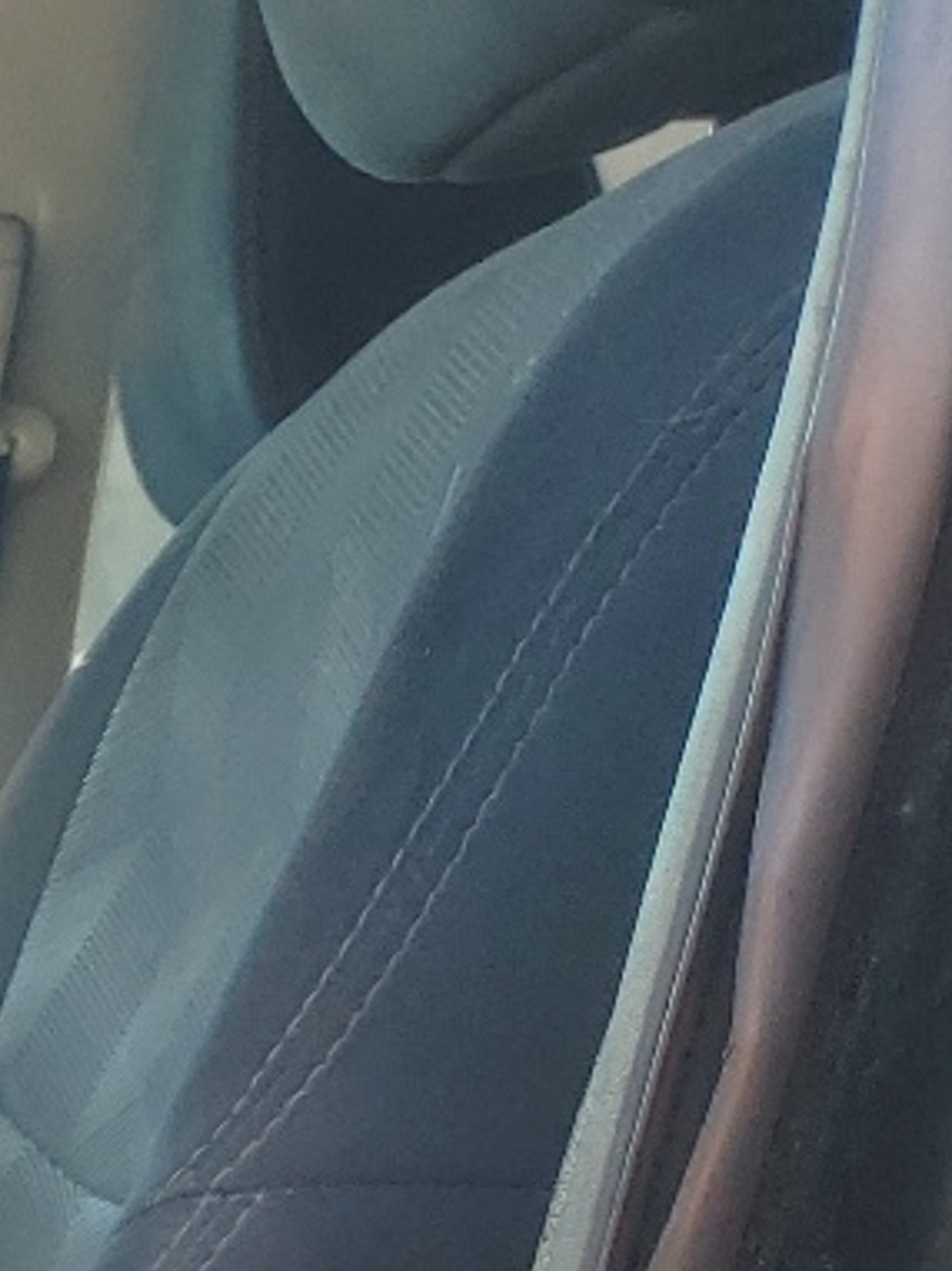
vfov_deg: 16.3
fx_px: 4001
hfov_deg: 10.5
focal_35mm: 109
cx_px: -1704
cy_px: 1993
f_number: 1.5
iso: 50
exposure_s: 1/189
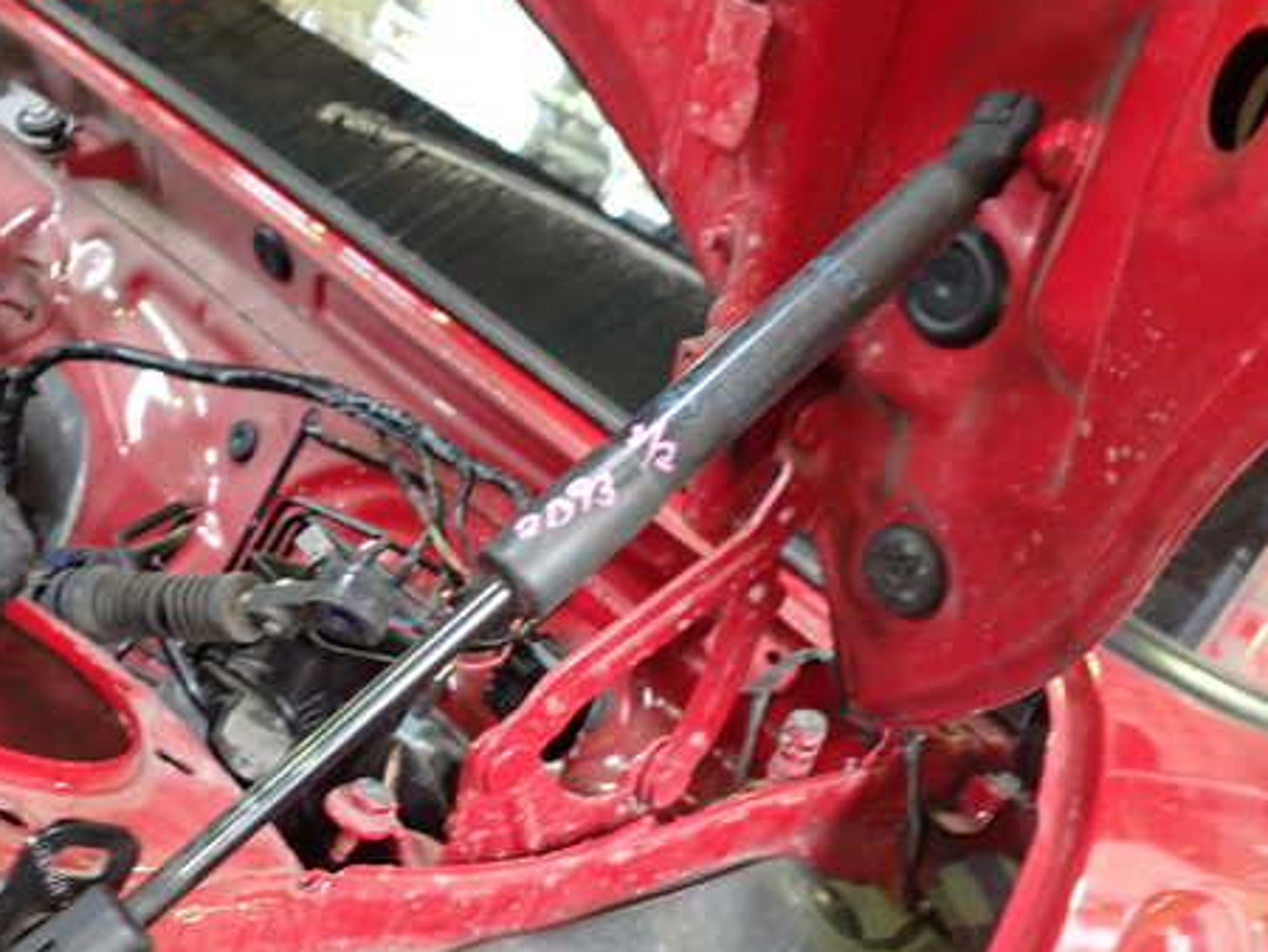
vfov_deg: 35.8
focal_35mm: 40
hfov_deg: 46.5
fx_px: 1466
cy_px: 577
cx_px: 513
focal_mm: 5.4
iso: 640
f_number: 2.3
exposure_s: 1/30
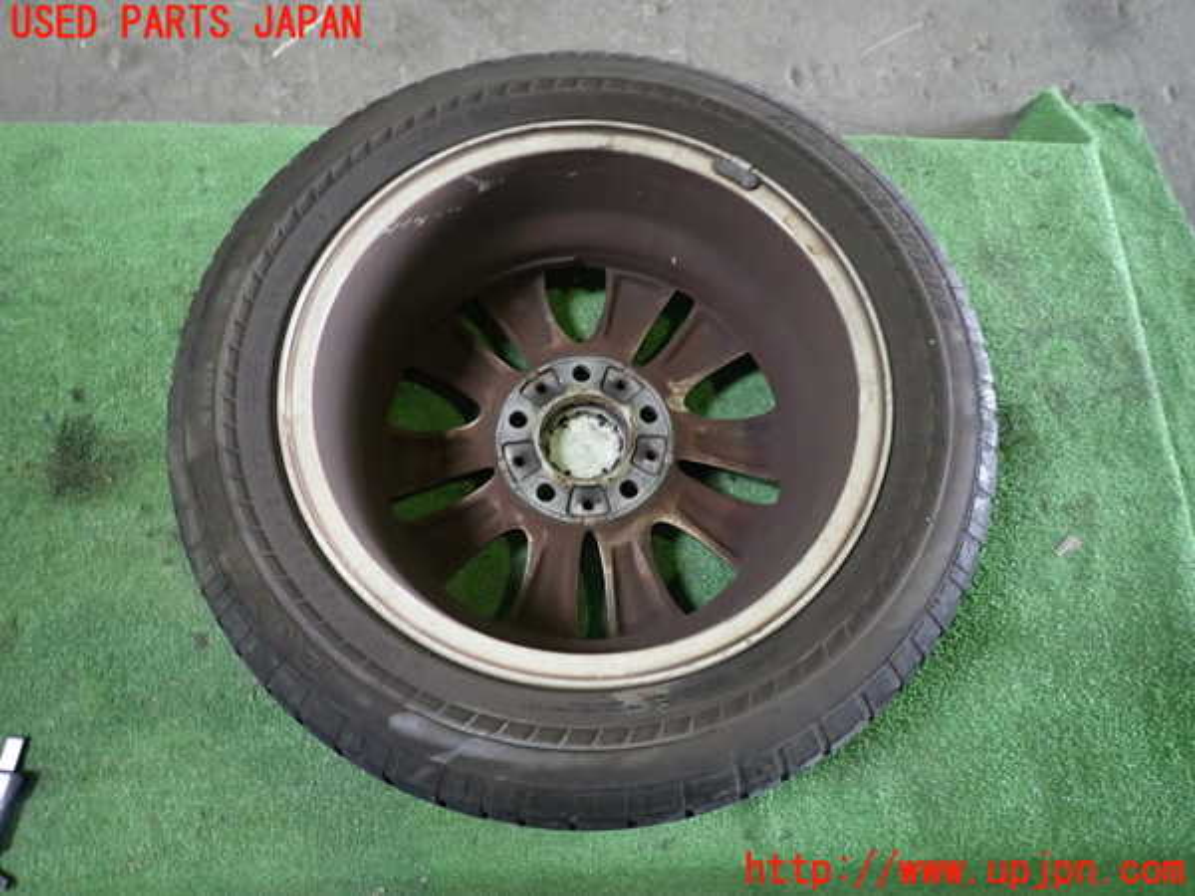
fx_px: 863
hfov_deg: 69.4
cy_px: 448
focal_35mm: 25
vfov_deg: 54.9
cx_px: 598
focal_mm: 4.5
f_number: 2
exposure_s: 1/30
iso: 400
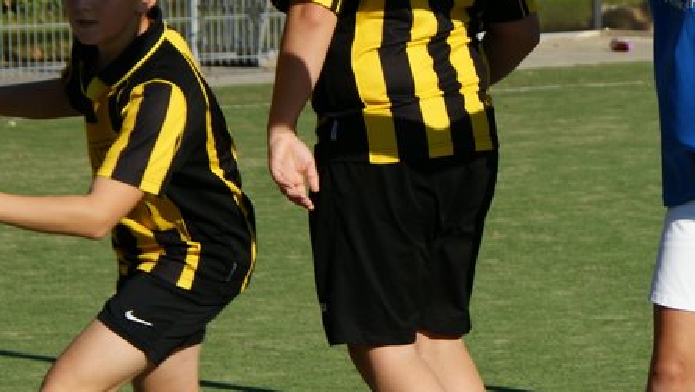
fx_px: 5853
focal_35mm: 317
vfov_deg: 3.8
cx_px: 693
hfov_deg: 6.8
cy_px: 66
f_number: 8
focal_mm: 75
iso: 100
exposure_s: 1/400
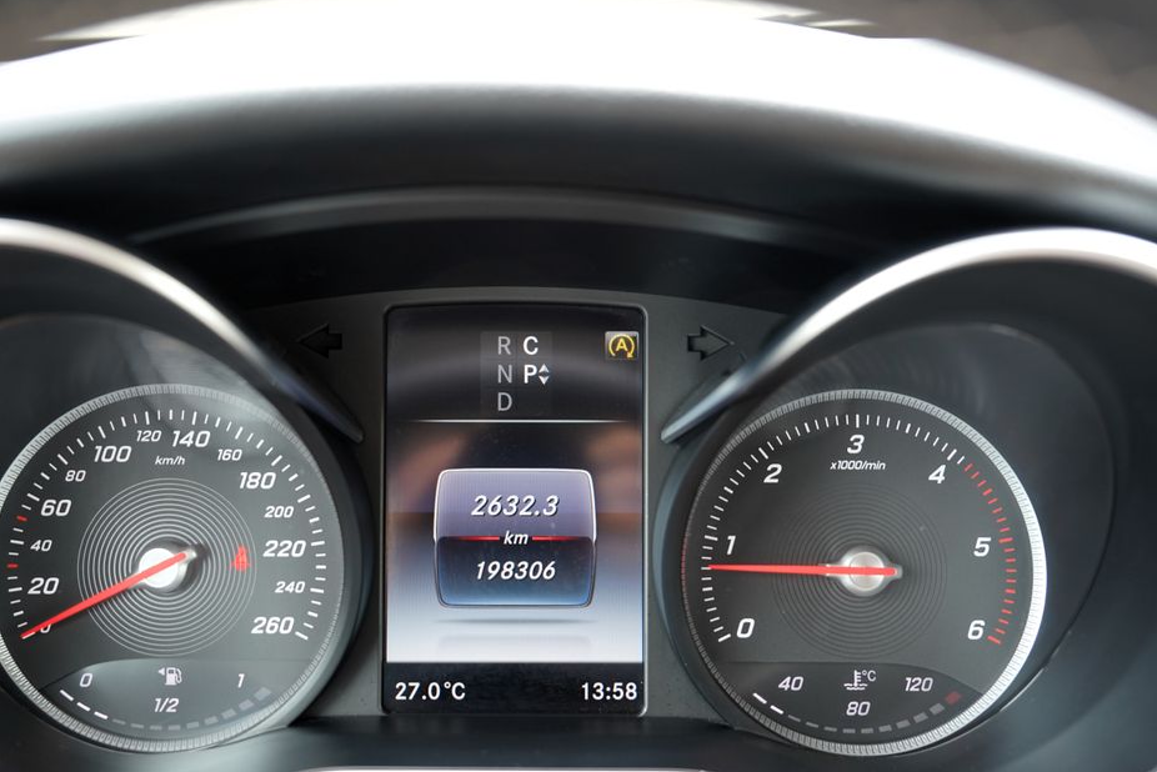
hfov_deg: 46.4
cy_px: 420
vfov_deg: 31.9
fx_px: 1350
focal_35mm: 42
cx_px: 539
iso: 320
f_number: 4
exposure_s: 1/60
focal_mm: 38
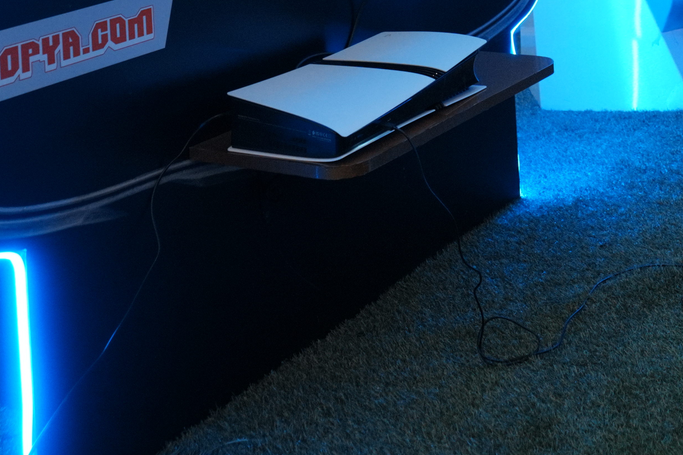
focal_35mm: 62
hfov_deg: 30.1
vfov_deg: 18.2
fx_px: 1176
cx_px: 689
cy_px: -319
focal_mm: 16
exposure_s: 1/125
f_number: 2.8
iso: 500
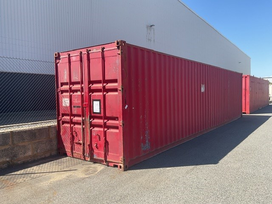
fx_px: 228
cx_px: 136
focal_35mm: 29
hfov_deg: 61.7
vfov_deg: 48.2
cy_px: 102
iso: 16
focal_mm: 3
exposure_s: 1/1144
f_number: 1.8
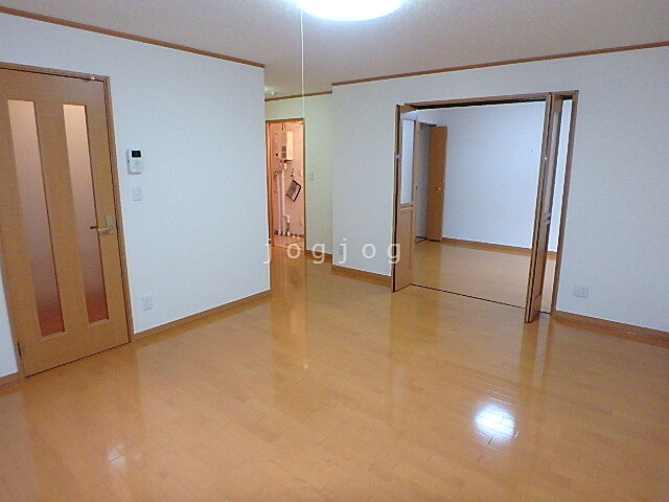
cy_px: 251
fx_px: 406
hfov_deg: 79.0
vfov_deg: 63.4
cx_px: 334
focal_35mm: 21
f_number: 3.5
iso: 800
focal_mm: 3.7
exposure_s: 1/80
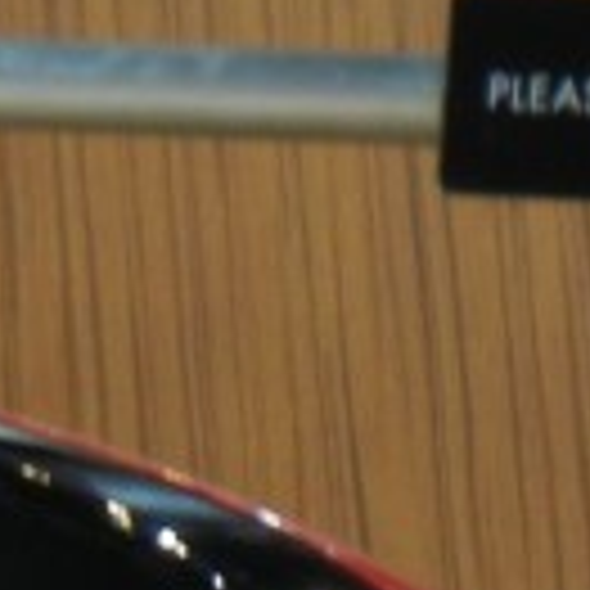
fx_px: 17663
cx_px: -239
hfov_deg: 1.9
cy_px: 590
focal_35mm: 916
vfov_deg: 1.9
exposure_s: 1/60
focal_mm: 24
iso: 200
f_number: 4.6
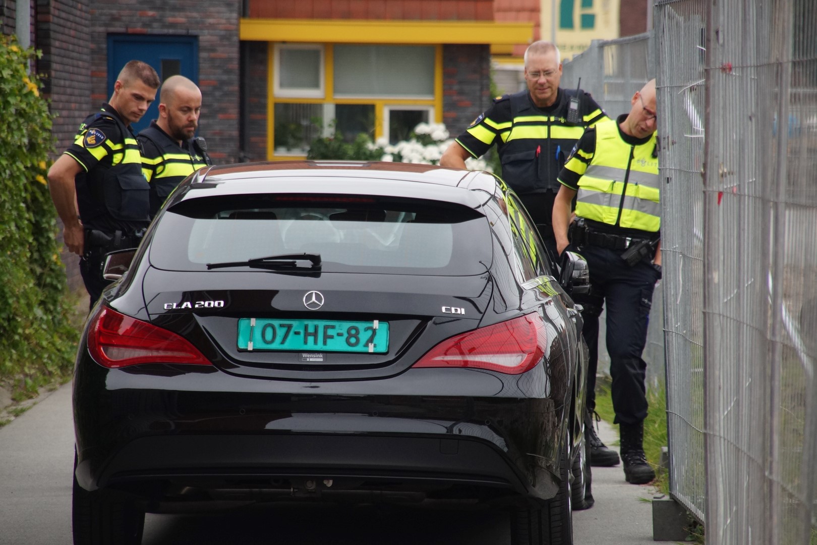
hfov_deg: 7.6
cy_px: 272
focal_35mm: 270
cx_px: 408
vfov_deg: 5.1
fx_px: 6127
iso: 640
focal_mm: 180
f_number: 5.6
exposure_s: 1/320
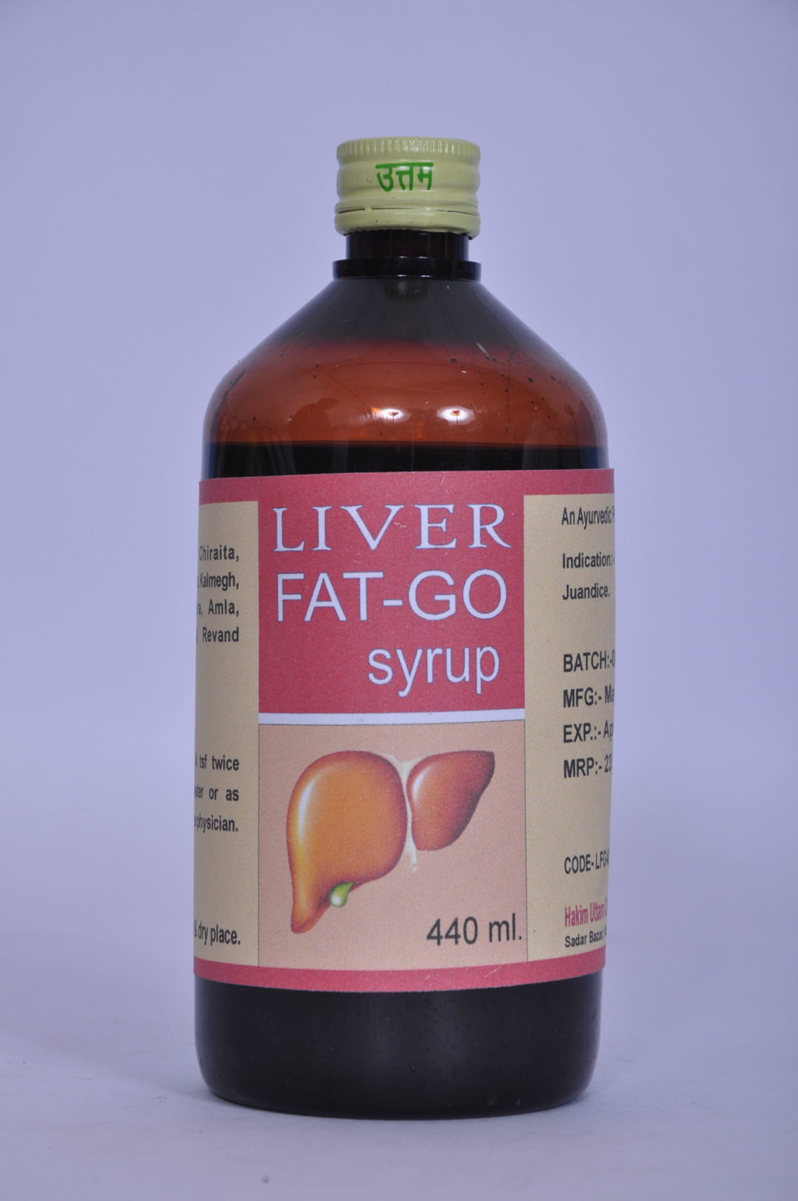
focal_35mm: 112
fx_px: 3750
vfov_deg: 18.2
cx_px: 399
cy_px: 600
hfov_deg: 12.1
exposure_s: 1/160
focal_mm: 75
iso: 250
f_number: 10
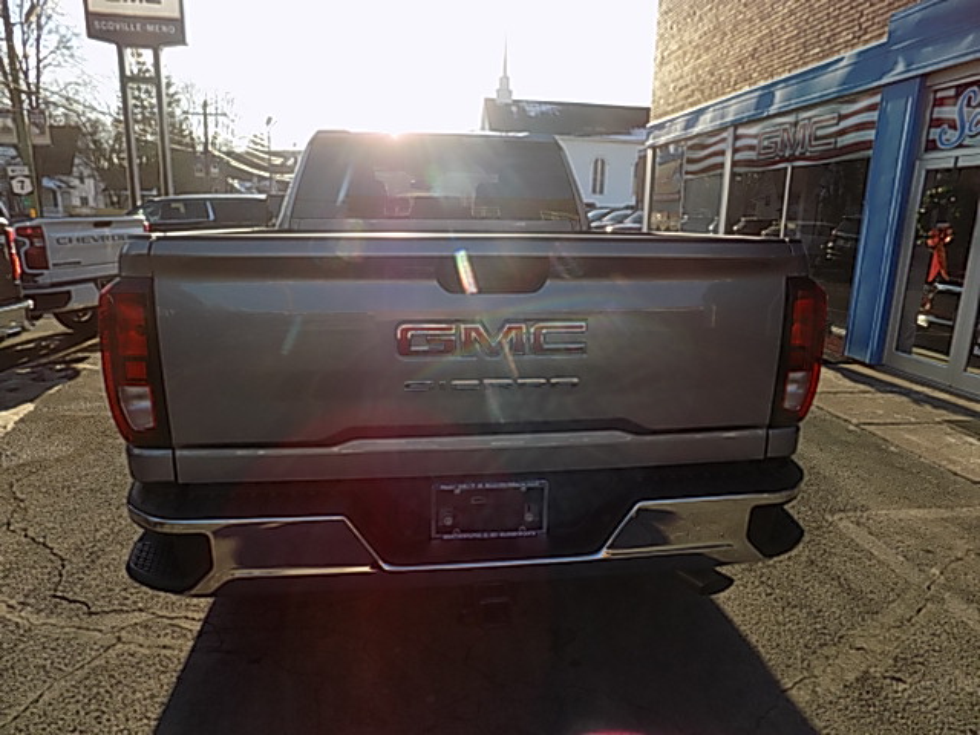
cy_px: 368
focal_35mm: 23
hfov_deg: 73.9
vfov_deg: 58.9
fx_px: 651
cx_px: 490
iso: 80
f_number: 3.1
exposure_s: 1/640
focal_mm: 4
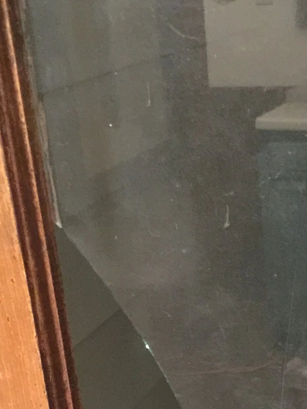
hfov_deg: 18.3
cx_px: 290
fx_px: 934
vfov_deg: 22.9
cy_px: 474
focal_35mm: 79
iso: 250
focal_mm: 4.15
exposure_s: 1/4
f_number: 2.2
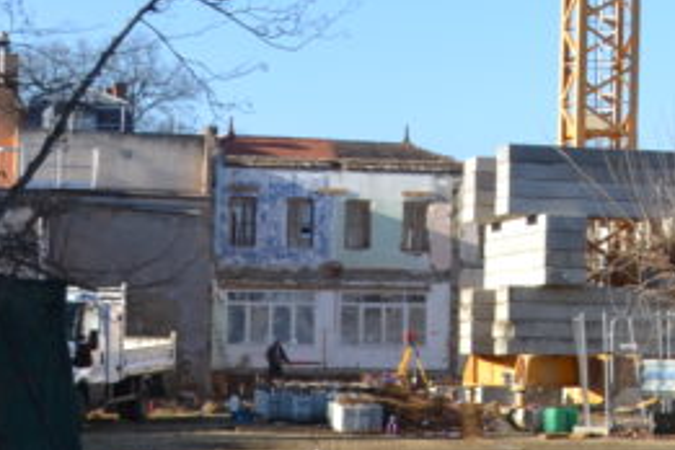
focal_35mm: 120
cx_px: 1156
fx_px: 2250
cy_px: 141
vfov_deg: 11.4
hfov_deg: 15.1
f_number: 6.3
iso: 100
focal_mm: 18
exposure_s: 1/160
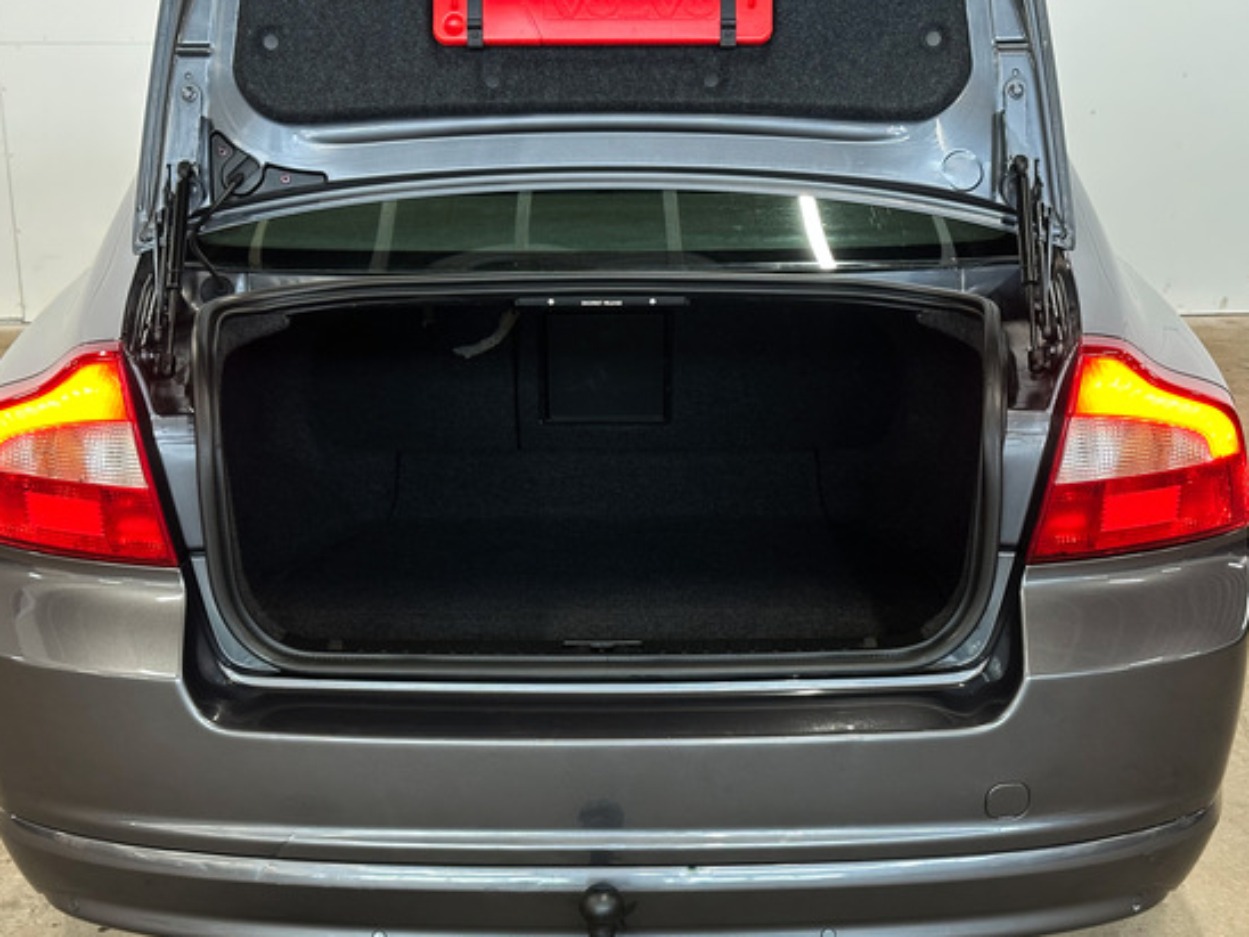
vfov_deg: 25.7
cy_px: 506
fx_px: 2057
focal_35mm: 57
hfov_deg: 33.8
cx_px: 602
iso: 250
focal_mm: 6.86
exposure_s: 1/35
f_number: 1.8
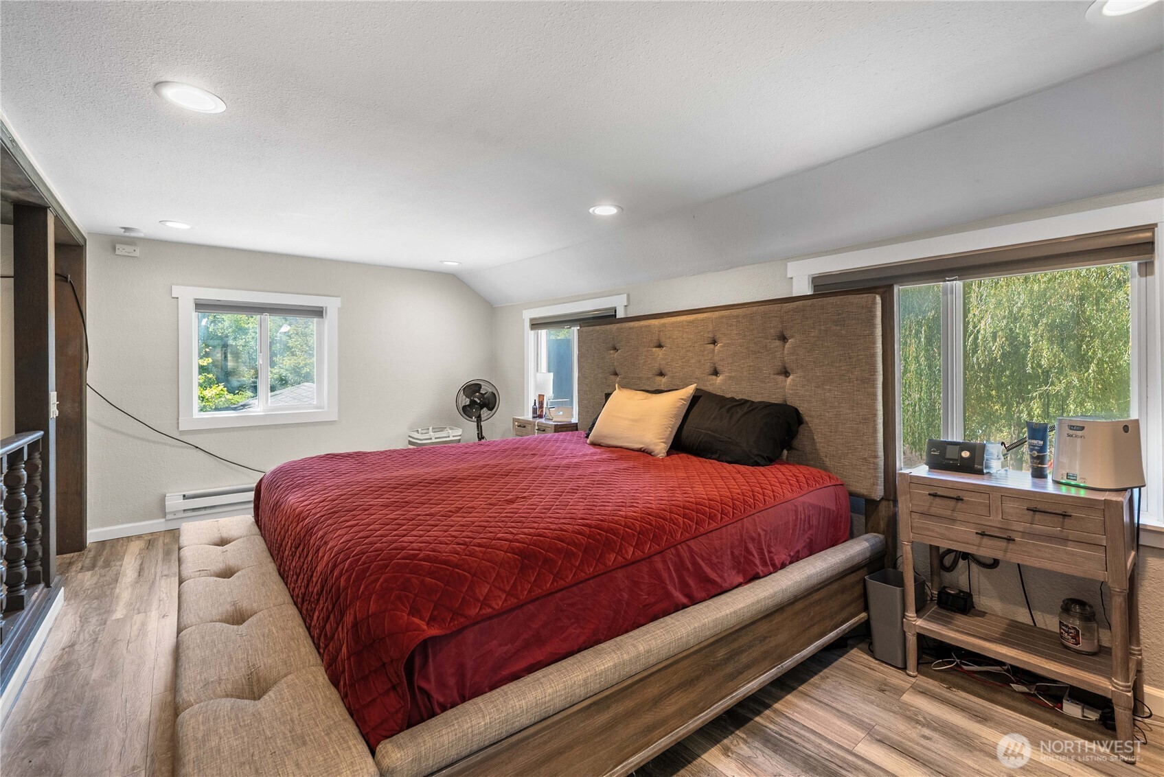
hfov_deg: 100.4
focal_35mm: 15
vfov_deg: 77.4
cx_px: 582
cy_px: 388
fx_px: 485
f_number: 7.1
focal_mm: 15
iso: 1000
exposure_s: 1/8
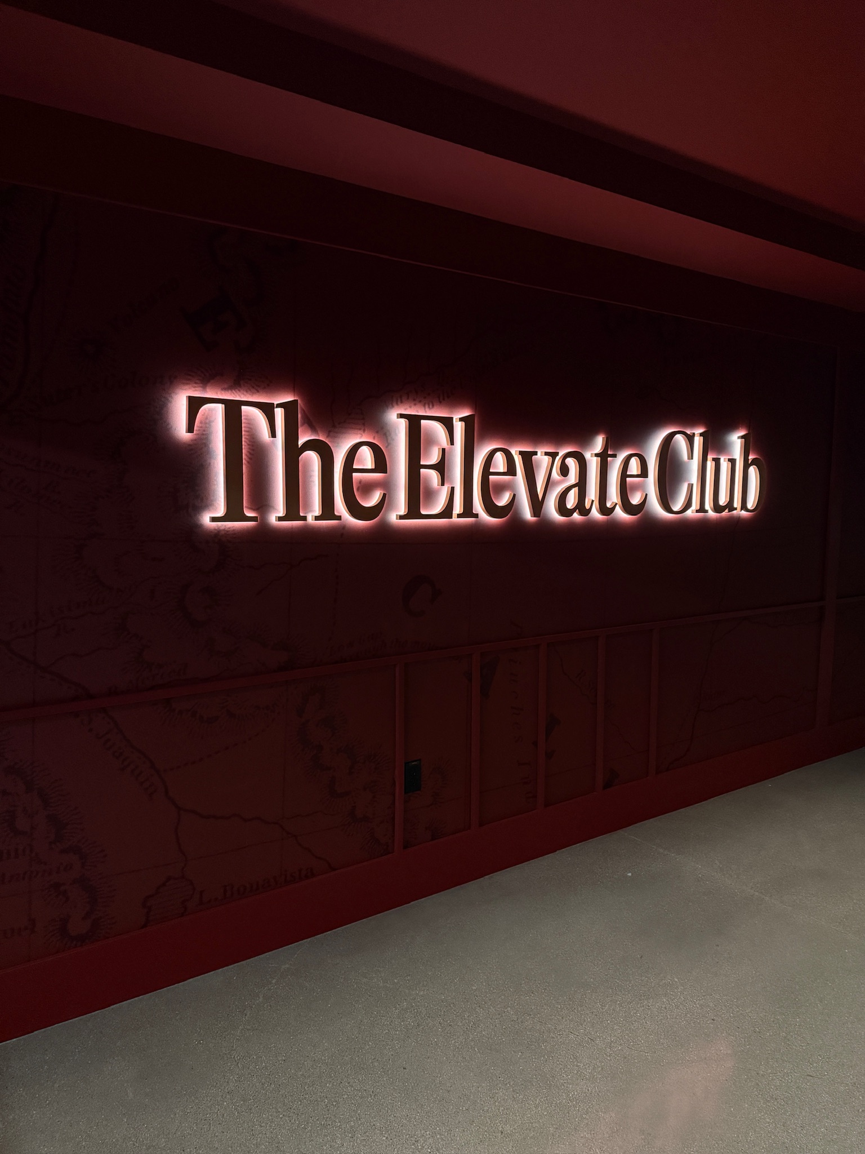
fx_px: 800
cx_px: 432
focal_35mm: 24
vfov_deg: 71.6
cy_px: 577
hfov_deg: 56.8
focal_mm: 6.76
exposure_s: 1/60
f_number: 1.78
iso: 640
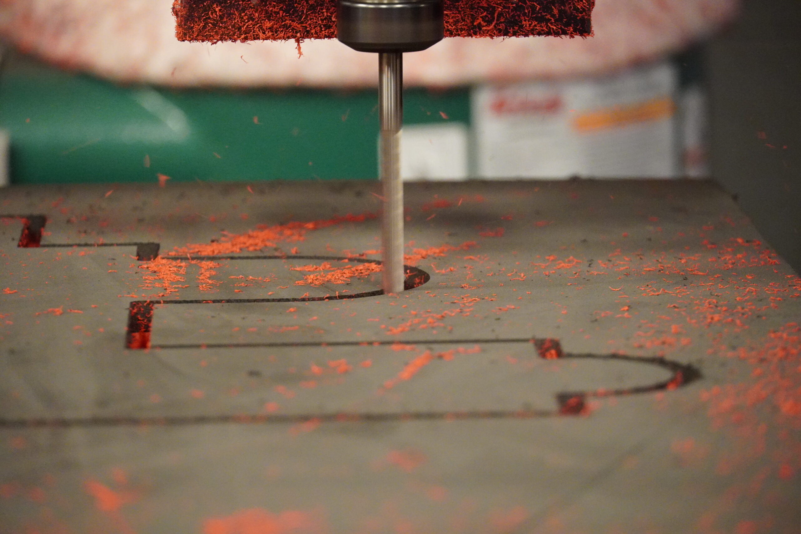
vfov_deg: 6.8
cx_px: 400
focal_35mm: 202
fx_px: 4506
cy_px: 267
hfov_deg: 10.2
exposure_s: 1/160
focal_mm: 135
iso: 6400
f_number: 5.6
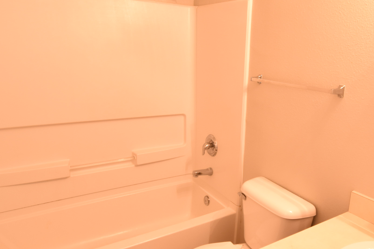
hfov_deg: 63.8
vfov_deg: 46.4
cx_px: 249
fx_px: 291
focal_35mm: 28
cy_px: 127
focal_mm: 10
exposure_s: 1/15
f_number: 3.5
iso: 800
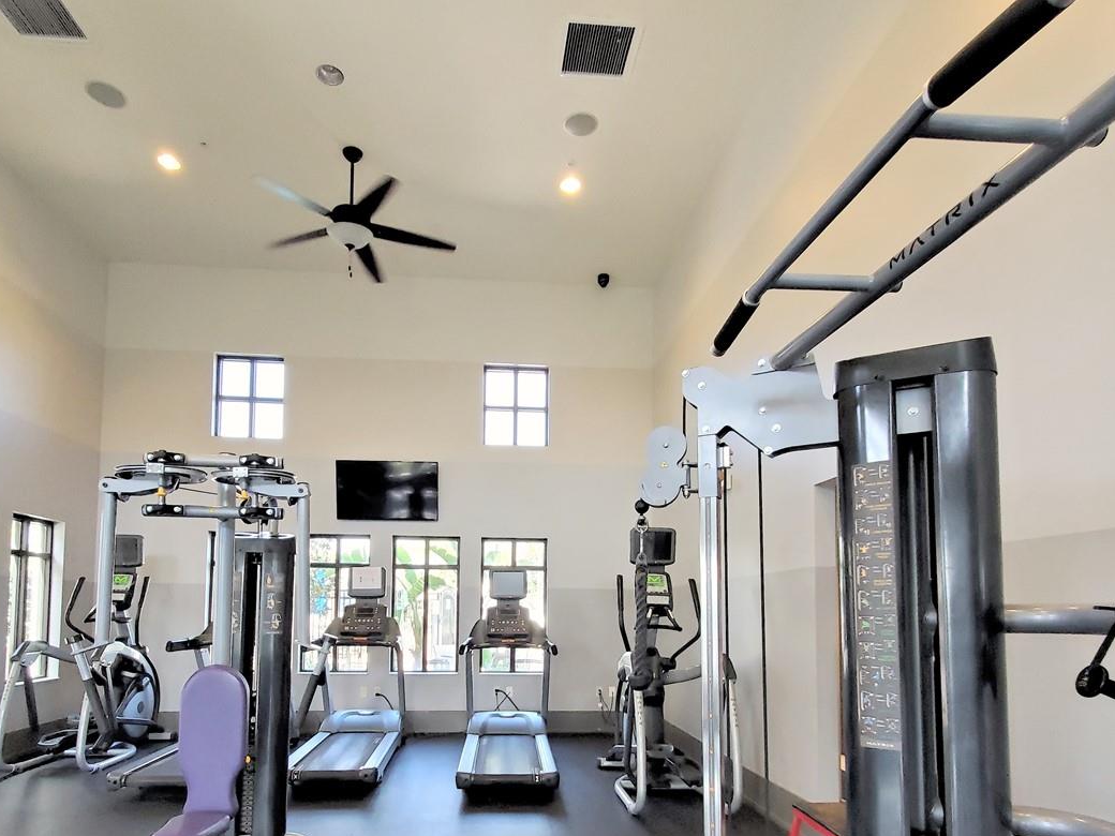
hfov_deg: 81.6
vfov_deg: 63.9
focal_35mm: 20
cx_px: 518
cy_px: 573
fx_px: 644
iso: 320
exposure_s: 1/59
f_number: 2.2
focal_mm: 1.8
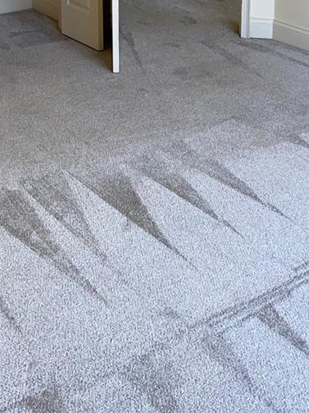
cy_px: -42
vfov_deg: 28.4
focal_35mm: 62
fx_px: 738
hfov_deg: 23.6
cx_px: 113
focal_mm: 4.25
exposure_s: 1/122
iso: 80
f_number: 1.8
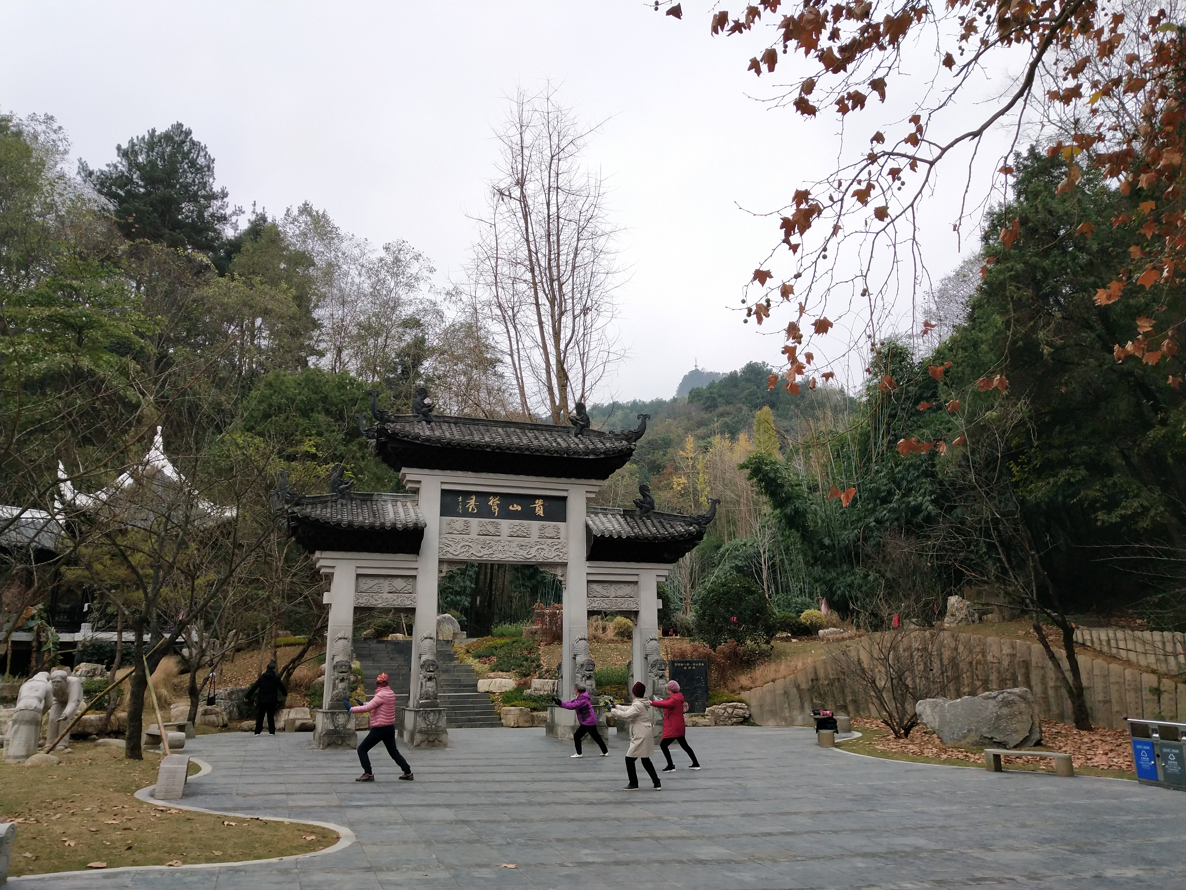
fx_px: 1028
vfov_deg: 46.8
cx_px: 593
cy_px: 445
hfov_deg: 60.0
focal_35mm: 30
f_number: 1.8
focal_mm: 3.95
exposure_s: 1/1881
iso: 151
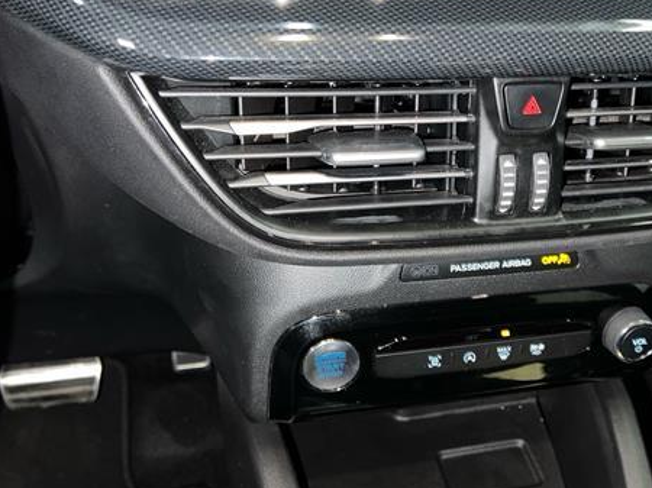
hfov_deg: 49.8
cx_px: 391
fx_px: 697
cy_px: 217
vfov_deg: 38.6
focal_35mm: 37
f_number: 1.5
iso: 32
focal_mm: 5.7
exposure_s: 1/5
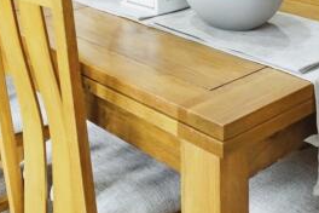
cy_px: -122
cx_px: 21
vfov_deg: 18.8
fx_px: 549
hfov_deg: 30.7
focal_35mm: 62
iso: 2000
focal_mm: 16
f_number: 7.1
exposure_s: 1/50
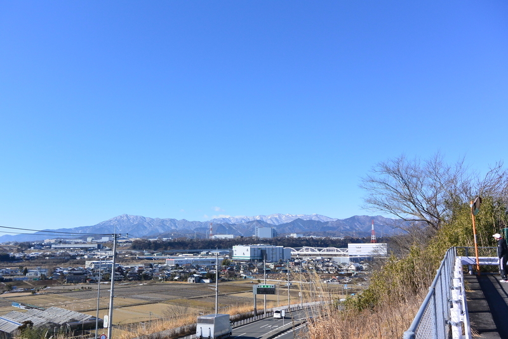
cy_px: 170
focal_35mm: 29
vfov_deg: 44.9
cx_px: 254
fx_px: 409
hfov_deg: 63.7
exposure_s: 1/1000
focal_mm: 11
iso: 160
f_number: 5
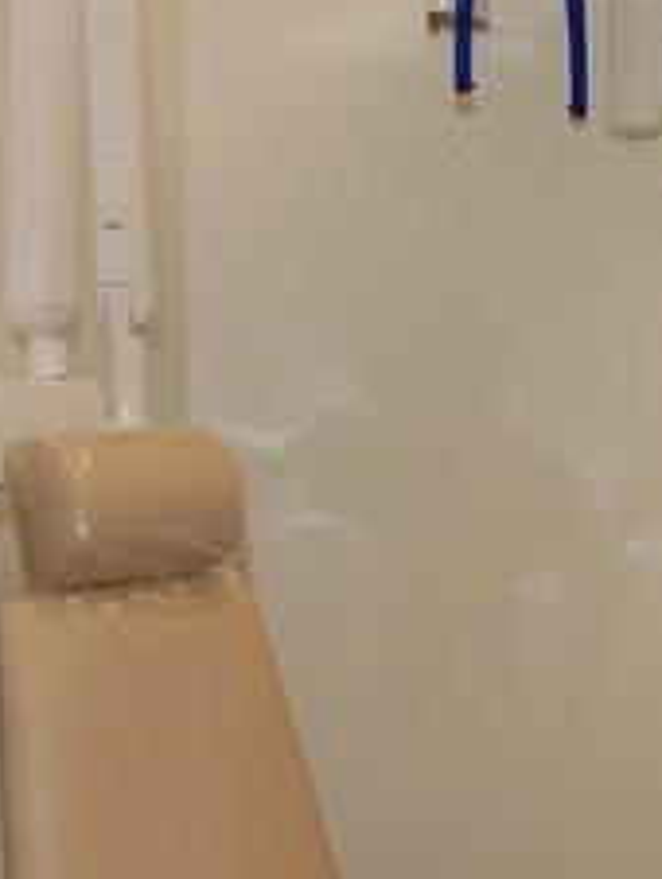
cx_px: 866
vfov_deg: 27.4
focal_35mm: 71
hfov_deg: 19.2
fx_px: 1807
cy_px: 406
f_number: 5
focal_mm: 18
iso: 400
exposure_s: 1/100
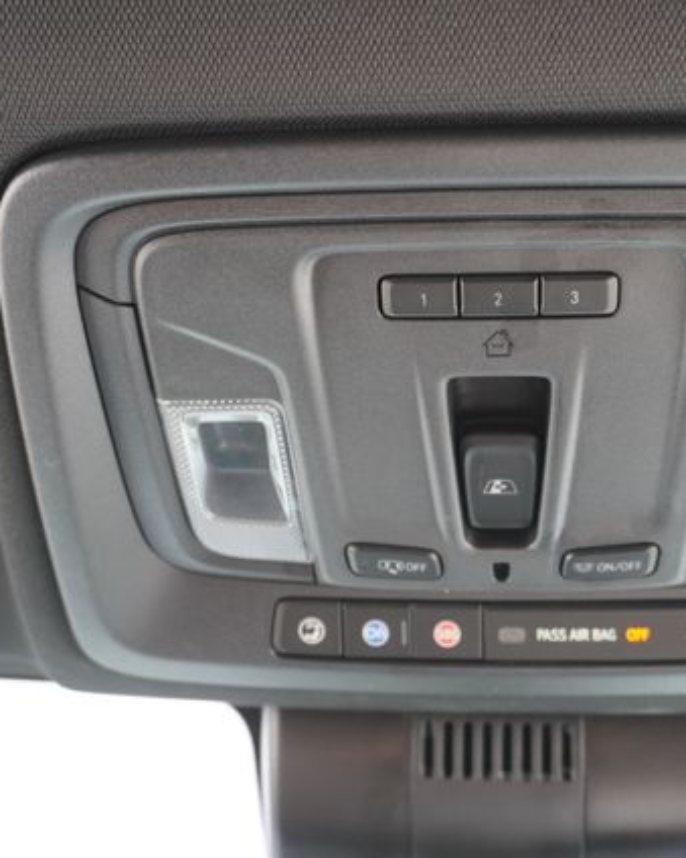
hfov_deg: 33.4
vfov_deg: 41.4
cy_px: 427
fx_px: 1135
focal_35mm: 45
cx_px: 433
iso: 640
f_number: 4
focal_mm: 21
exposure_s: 1/60
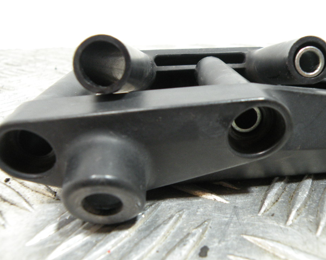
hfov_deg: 60.4
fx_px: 280
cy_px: 129
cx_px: 175
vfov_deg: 49.9
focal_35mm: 29
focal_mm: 4.7
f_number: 2.8
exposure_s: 1/67.8
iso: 219
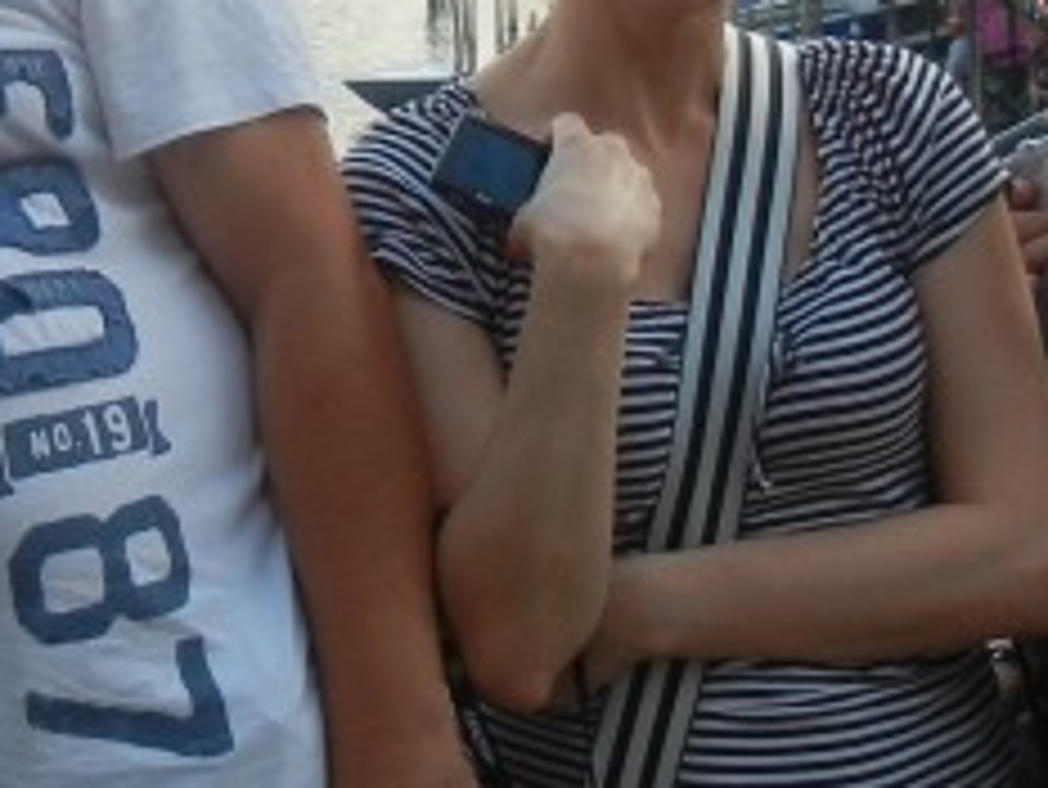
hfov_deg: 14.9
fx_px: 3998
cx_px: 234
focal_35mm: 132
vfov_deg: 11.2
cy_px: 41
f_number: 3.5
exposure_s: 1/82.6
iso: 160
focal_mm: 5.4
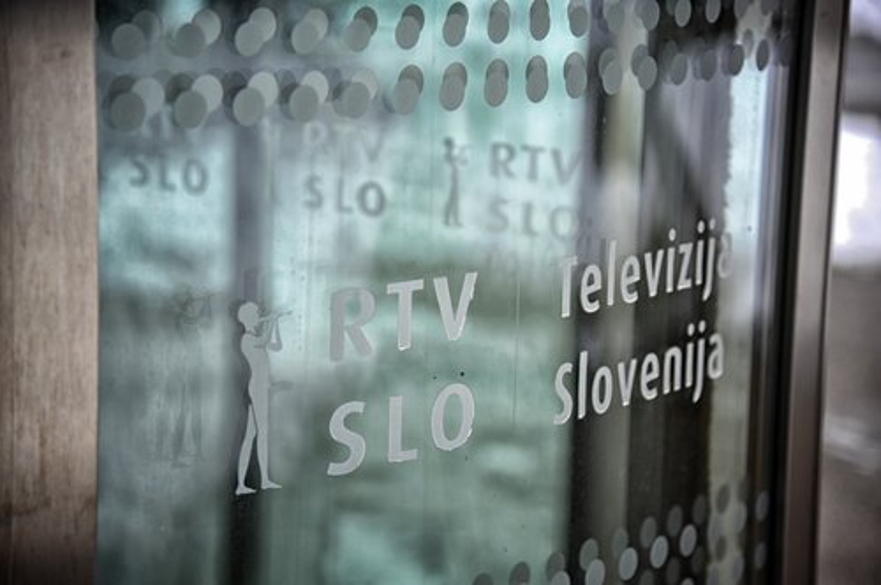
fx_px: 2933
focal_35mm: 120
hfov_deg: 17.1
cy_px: 292
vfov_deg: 11.4
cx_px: 440
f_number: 4
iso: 800
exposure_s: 1/800
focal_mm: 120
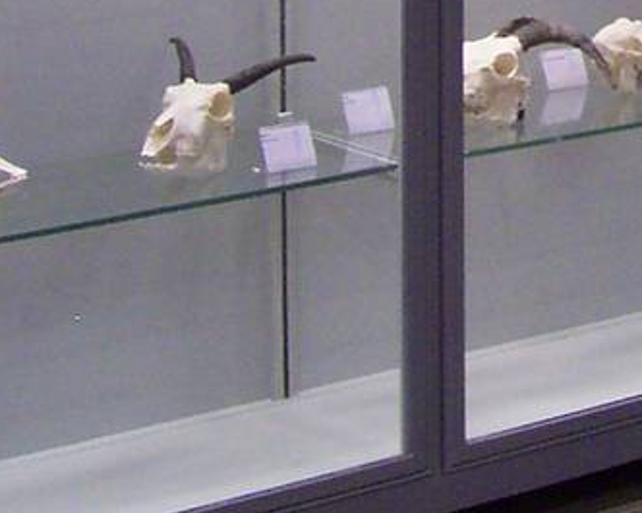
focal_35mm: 160
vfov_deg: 9.2
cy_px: -432
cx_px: 1029
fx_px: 3037
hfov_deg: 11.5
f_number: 2.7
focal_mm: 5.6
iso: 157
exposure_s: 1/32
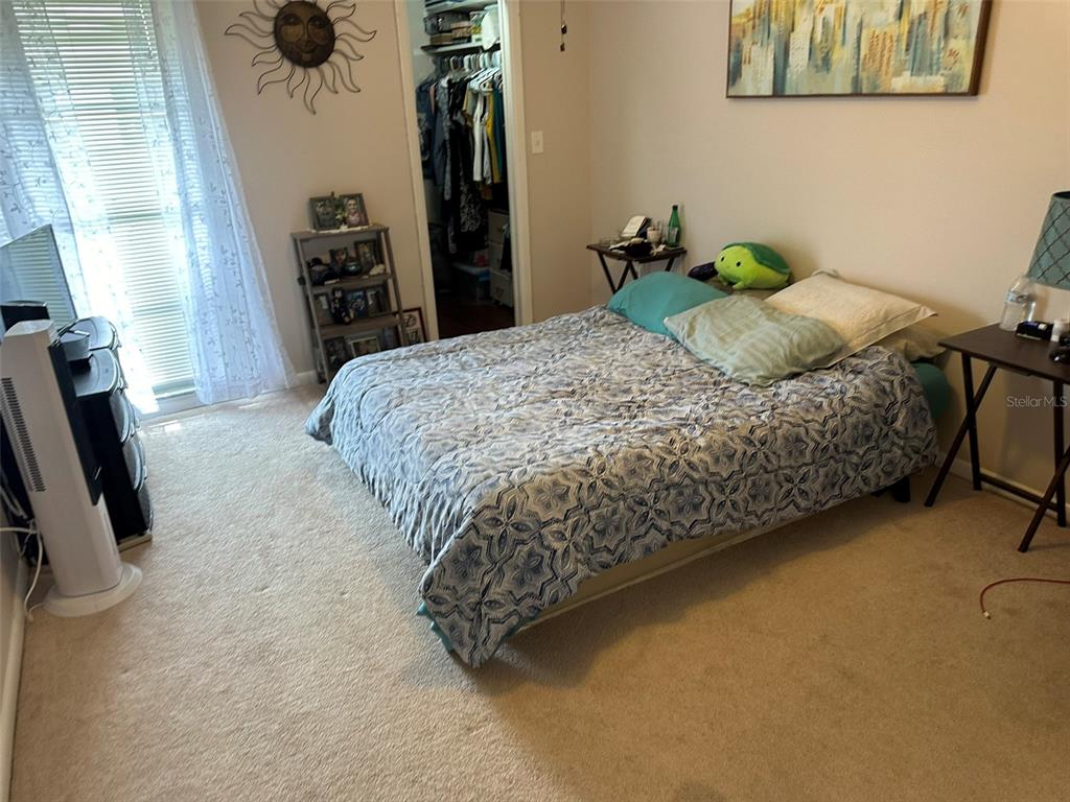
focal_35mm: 24
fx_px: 742
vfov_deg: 56.8
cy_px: 401
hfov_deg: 71.6
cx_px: 535
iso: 125
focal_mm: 6.86
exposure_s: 1/60
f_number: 1.78
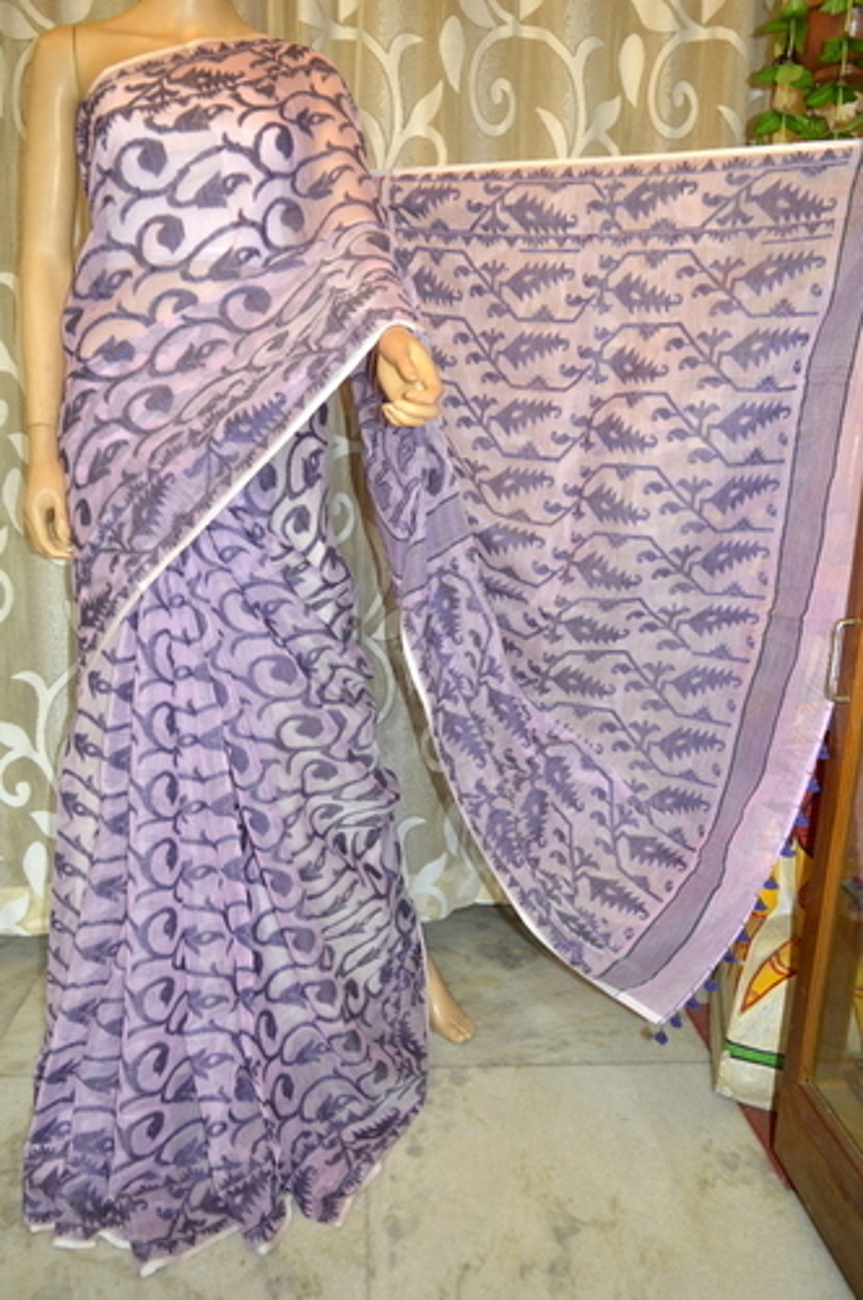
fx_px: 973
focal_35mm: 27
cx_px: 432
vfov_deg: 67.4
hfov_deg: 47.8
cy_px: 650
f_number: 3.5
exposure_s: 1/60
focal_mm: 18
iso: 1100
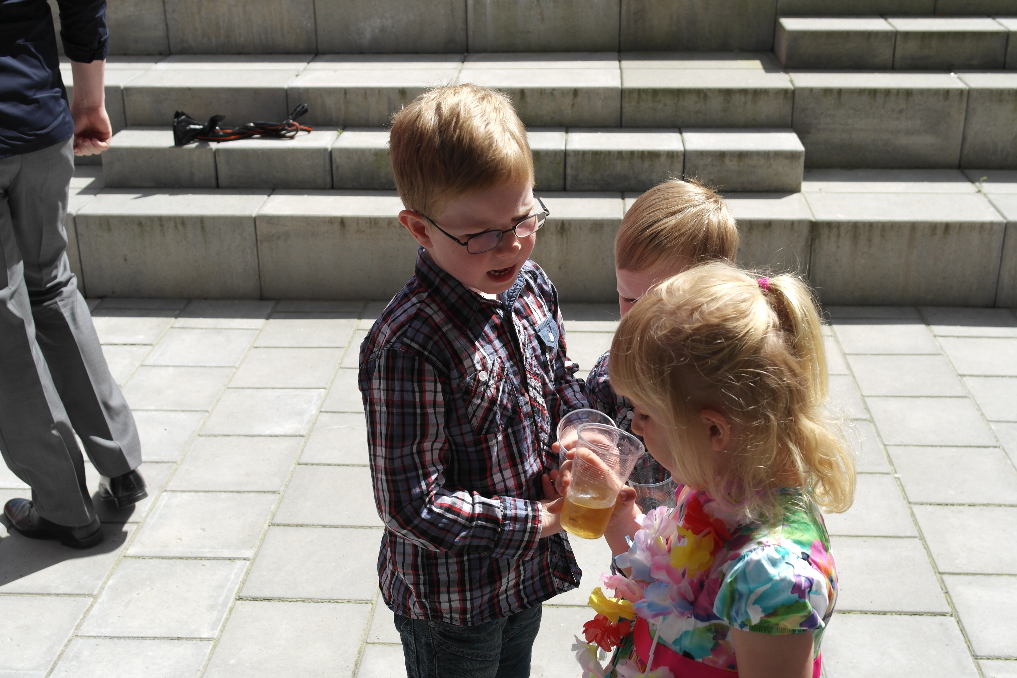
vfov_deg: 29.2
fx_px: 1299
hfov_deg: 42.7
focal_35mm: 46
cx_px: 508
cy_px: 339
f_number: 6.3
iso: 100
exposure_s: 1/250
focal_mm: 30
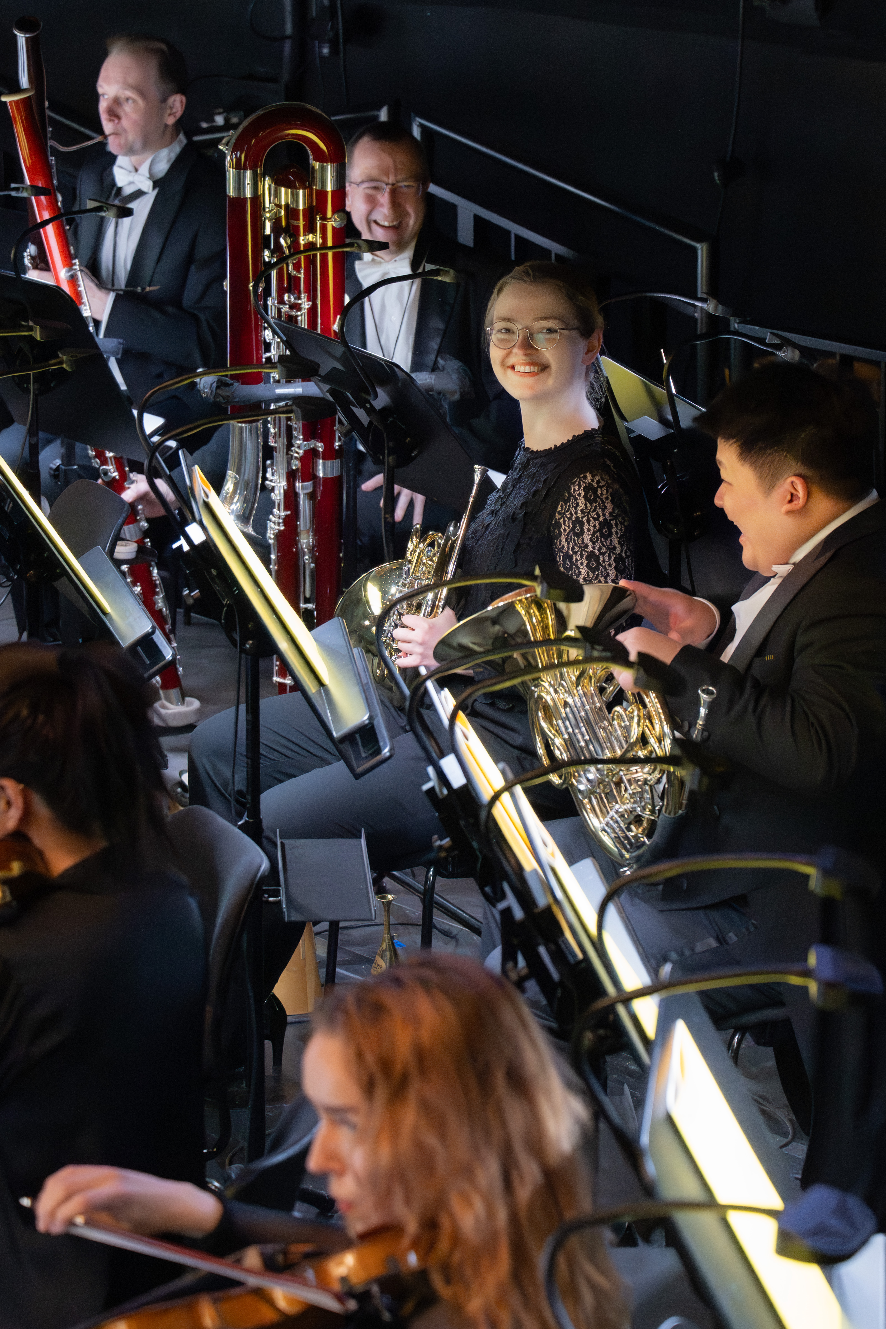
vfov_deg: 28.8
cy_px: 664
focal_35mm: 70
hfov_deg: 19.5
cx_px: 443
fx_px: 2584
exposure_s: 1/160
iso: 16000
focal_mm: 70
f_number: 4
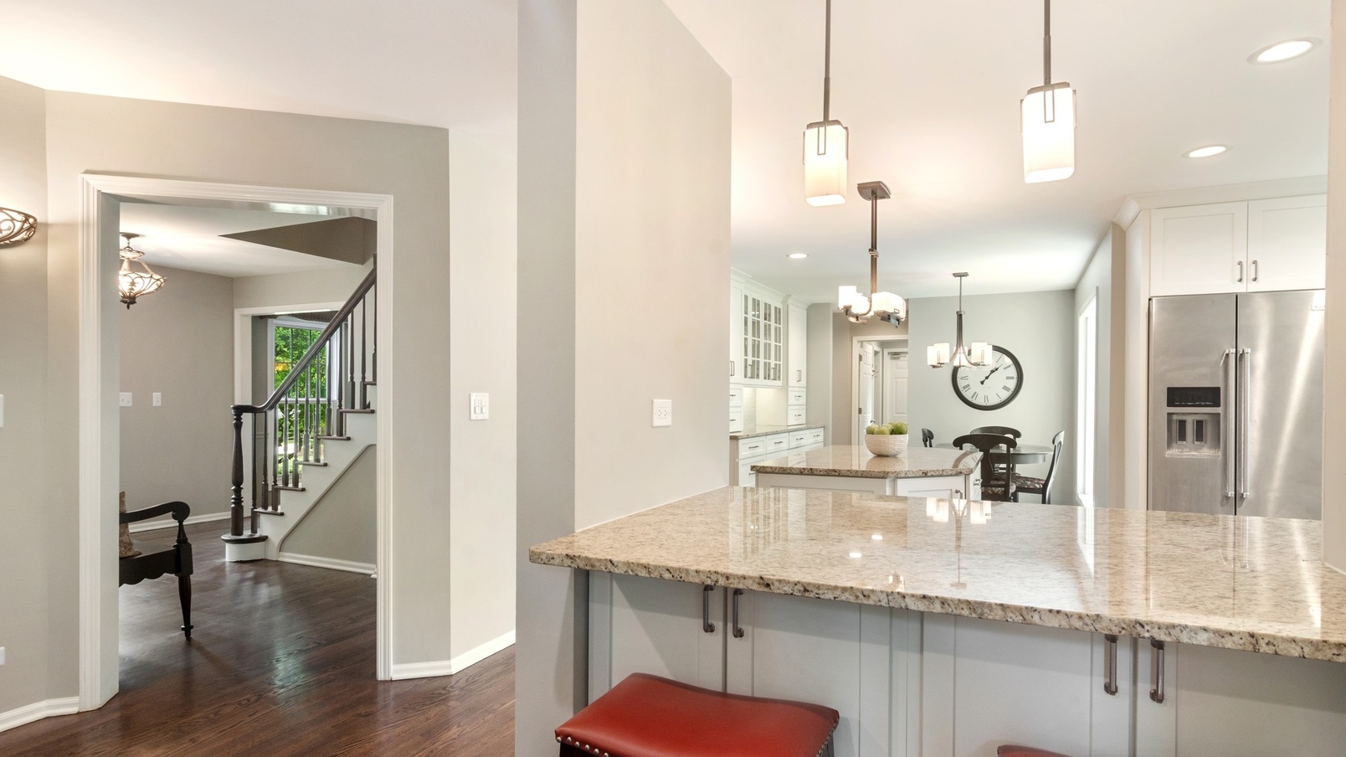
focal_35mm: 19
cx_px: 675
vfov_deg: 58.3
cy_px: 395
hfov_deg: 89.6
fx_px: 678
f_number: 8
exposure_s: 1/10
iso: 200
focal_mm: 12
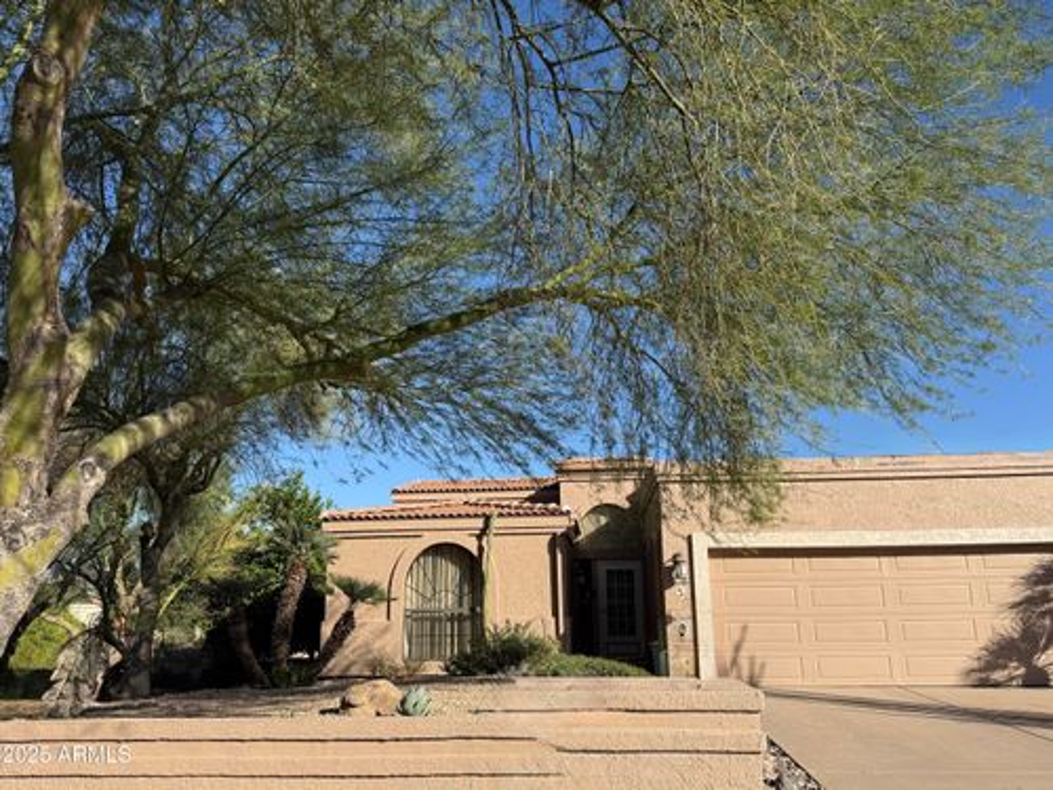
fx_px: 730
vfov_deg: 56.8
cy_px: 395
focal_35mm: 24
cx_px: 526
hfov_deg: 71.6
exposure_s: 1/4405
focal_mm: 6.76
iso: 80
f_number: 1.78
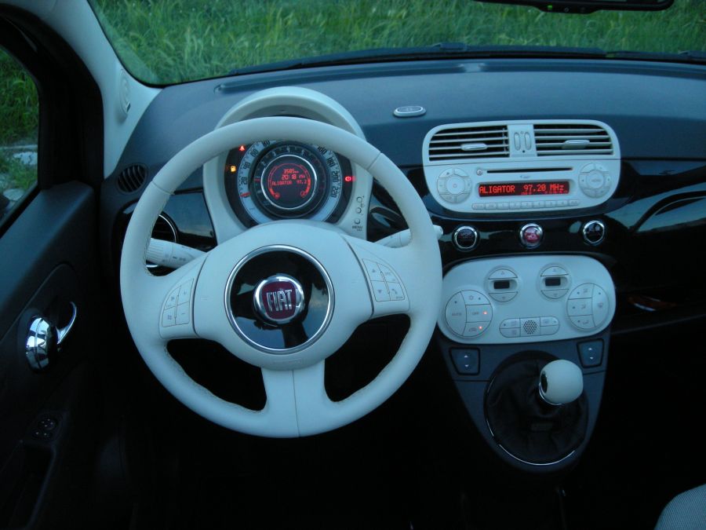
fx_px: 714
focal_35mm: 35
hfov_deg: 52.6
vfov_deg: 40.7
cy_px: 265
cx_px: 353
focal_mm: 5.7
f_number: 2.8
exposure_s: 1/60
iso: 223
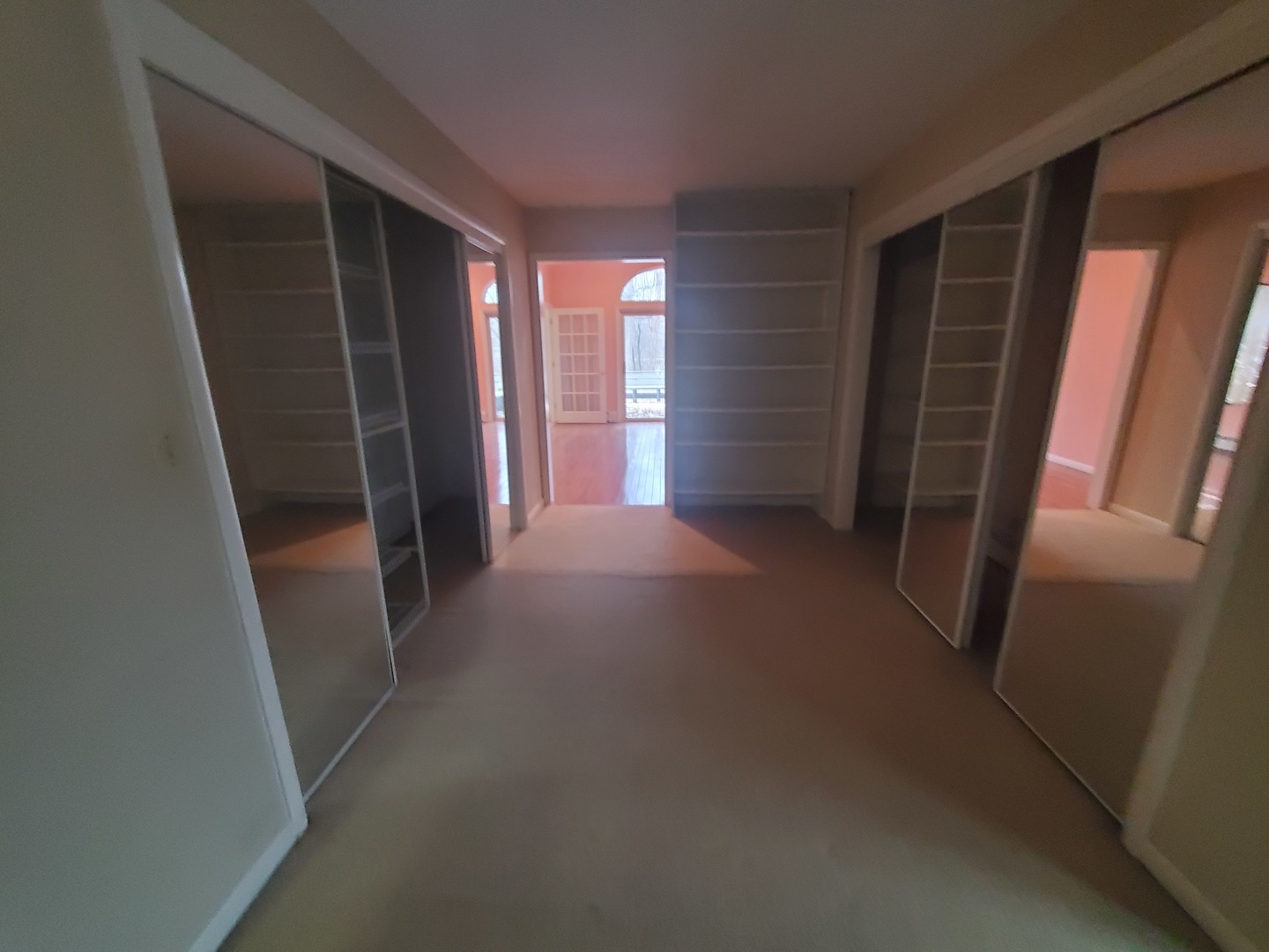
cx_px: 634
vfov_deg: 89.9
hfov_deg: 106.2
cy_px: 476
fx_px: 477
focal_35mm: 13
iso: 800
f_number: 2.2
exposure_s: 1/24
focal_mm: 1.8
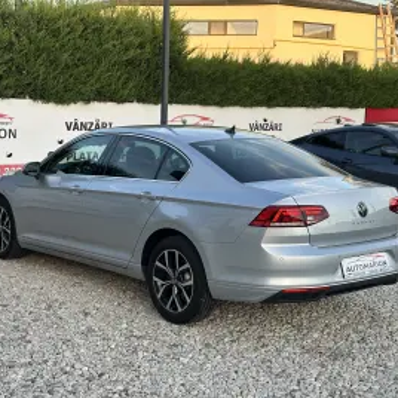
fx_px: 741
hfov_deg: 30.0
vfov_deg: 30.0
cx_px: 181
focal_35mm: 57
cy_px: 199
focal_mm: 6.86
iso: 64
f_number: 1.78
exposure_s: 1/356
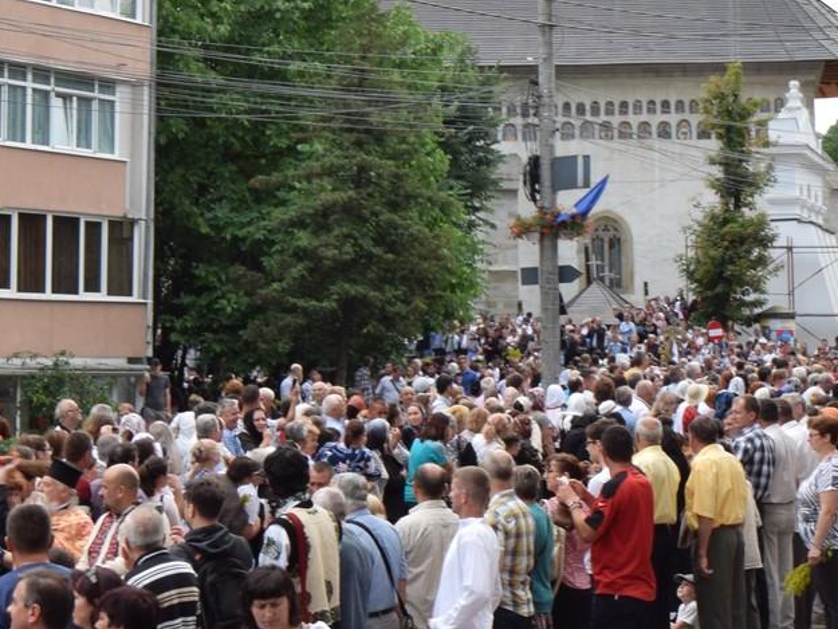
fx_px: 2567
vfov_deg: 13.8
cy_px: 40
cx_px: 362
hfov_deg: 18.5
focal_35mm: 106
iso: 100
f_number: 7.1
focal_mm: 24
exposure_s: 1/100
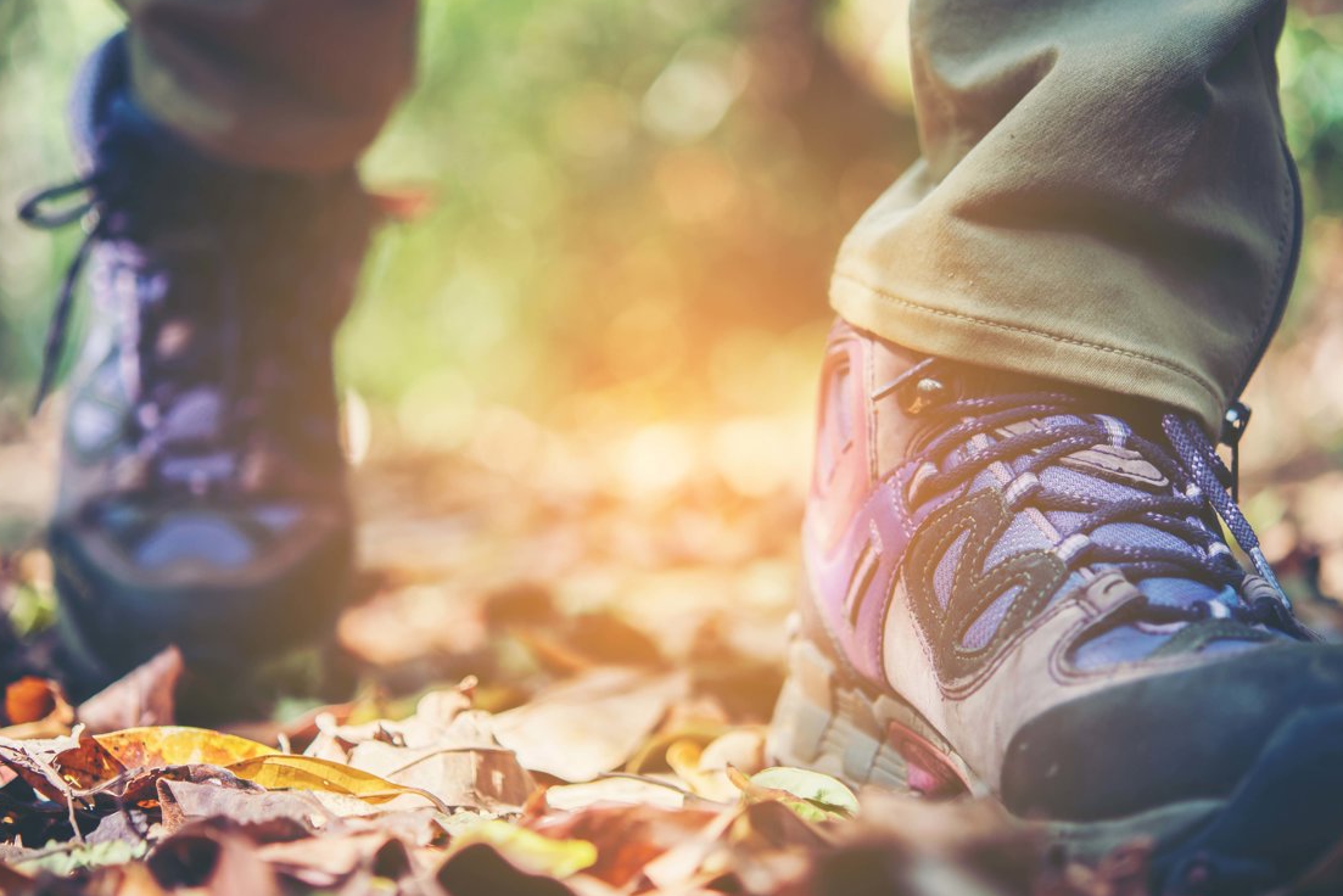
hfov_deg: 23.4
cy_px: 460
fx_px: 3246
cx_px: 684
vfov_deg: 15.7
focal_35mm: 87
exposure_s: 1/200
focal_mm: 60
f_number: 2.8
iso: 200
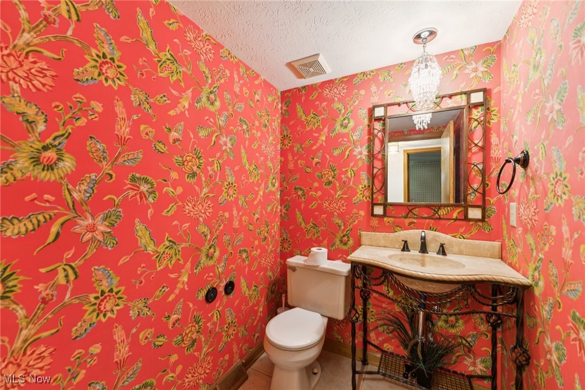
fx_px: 227
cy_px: 195
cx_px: 292
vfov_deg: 81.2
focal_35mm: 14
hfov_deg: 104.3
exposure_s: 1/13
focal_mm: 14
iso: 320
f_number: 3.2
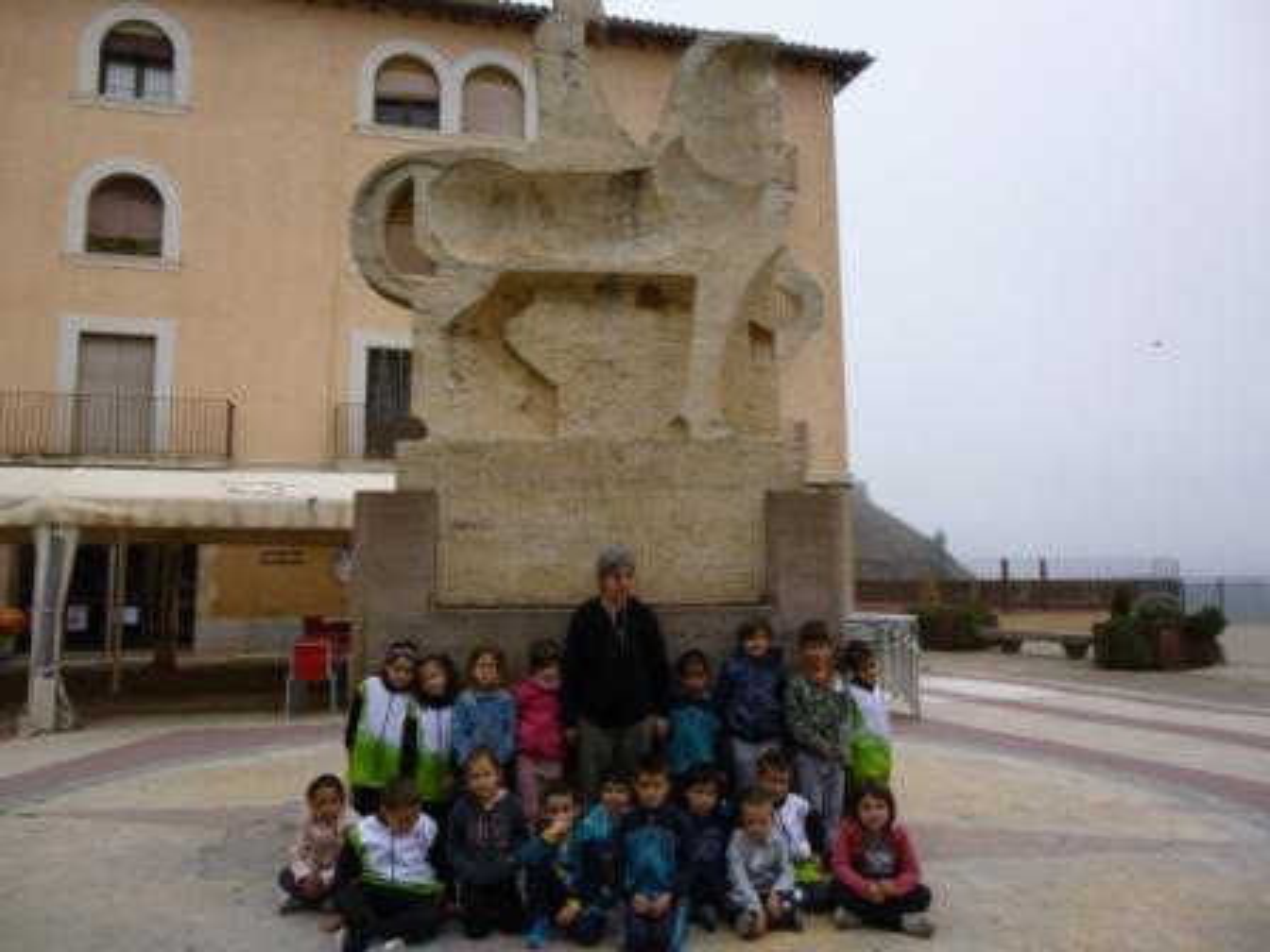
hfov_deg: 69.4
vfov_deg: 54.9
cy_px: 476
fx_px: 917
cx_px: 635
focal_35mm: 25
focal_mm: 4.5
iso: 100
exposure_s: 1/400
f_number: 3.1
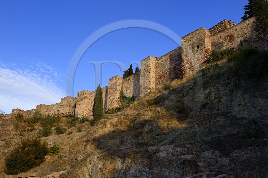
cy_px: 89
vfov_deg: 42.3
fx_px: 231
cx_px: 134
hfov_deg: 60.3
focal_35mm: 31
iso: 200
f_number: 10
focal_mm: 31
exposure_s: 1/160
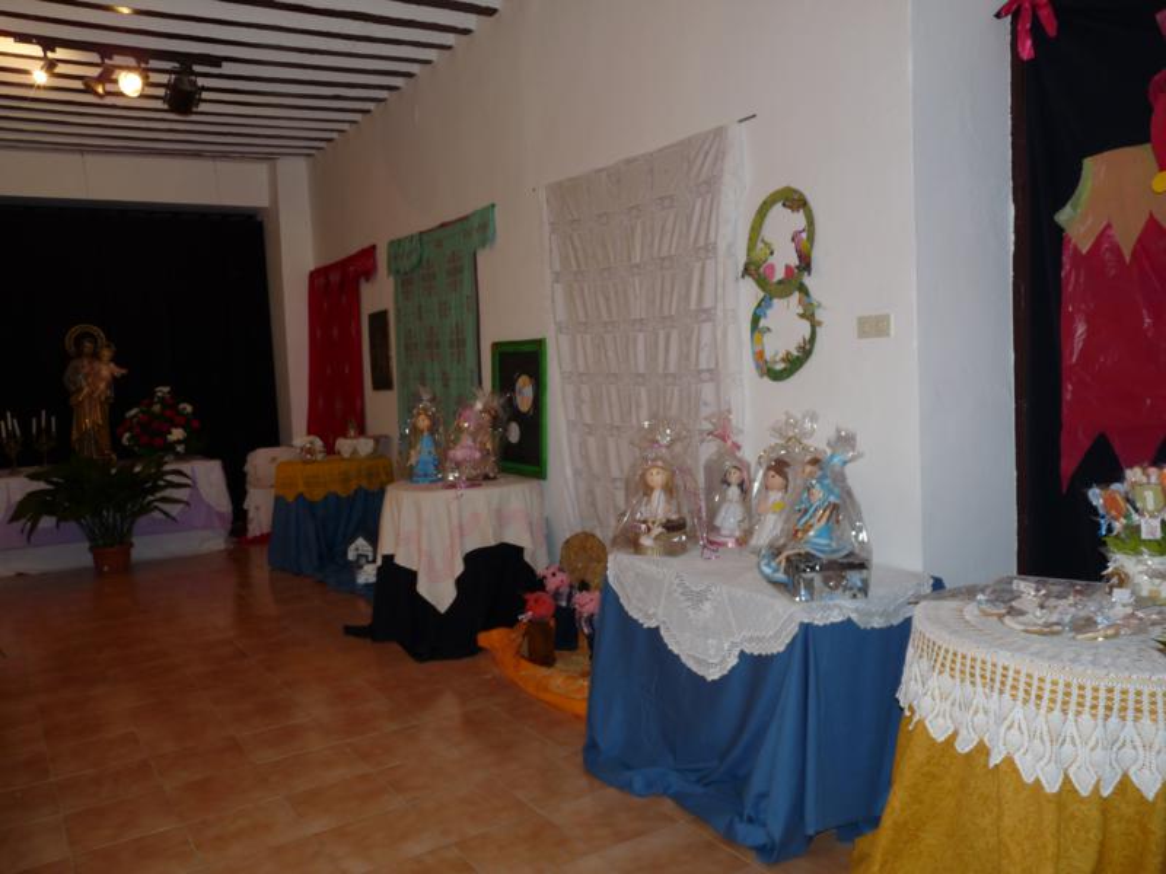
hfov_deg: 65.3
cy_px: 437
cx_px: 583
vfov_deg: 51.4
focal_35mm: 27
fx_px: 909
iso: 100
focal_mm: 4.8
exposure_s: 1/30
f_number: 3.2
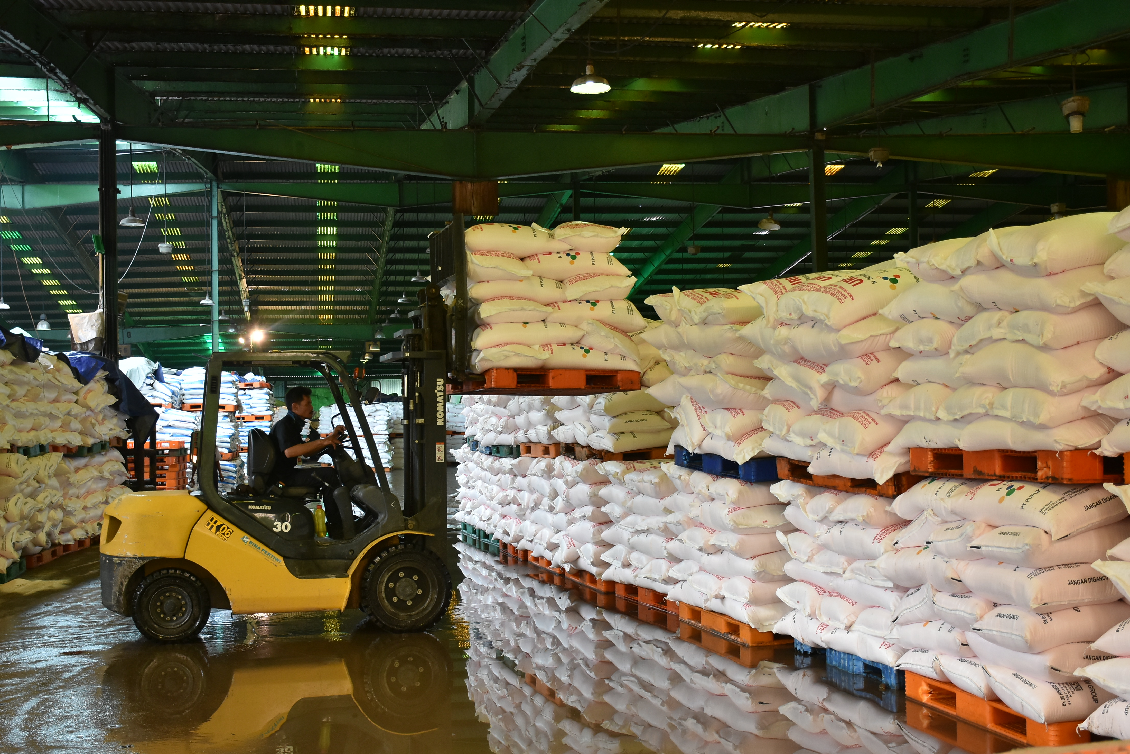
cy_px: 380
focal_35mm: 46
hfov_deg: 42.7
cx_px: 555
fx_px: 1444
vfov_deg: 29.2
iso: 800
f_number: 5
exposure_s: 1/60
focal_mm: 30
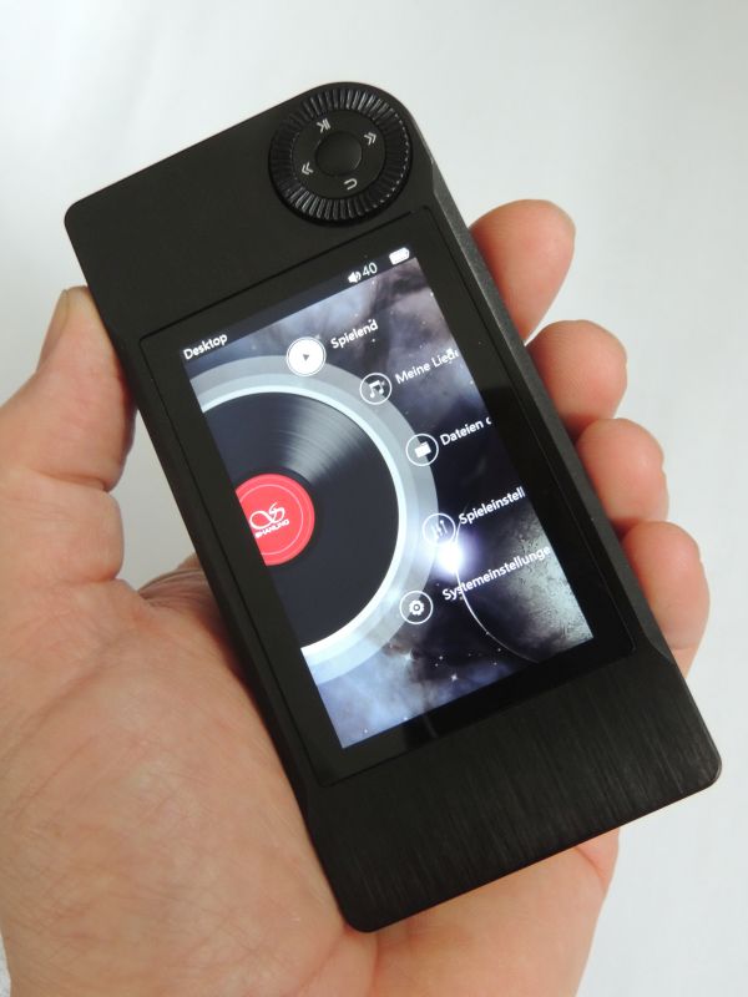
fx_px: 1239
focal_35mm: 43
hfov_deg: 33.6
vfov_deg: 43.9
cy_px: 498
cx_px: 374
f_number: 3.4
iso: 500
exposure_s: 1/13
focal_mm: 7.6
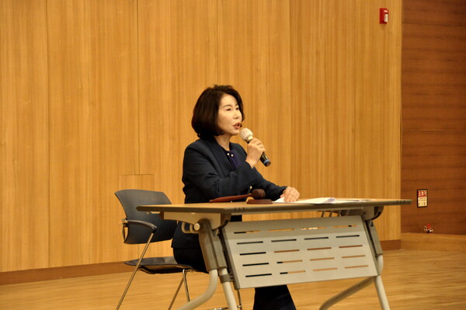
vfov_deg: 9.6
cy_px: 155
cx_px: 233
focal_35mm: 142
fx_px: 1843
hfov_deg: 14.4
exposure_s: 1/80
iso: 3200
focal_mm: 95
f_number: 5.6
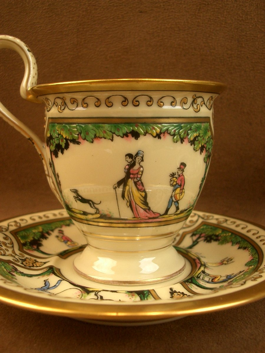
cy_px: 176
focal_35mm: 41
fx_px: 418
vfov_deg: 45.8
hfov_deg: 35.1
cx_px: 132
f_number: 2.8
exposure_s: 1/60
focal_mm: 6.8
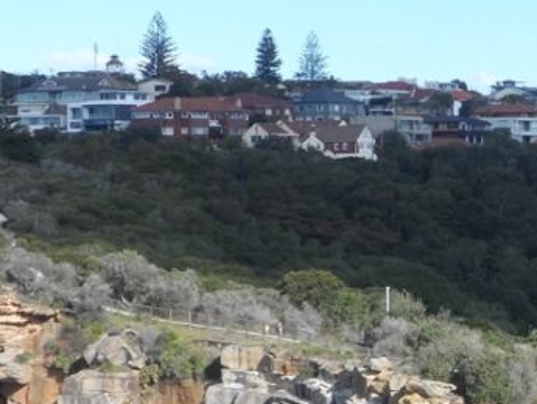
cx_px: 388
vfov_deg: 8.2
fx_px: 2793
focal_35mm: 180
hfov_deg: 11.0
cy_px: 455
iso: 80
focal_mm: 8.7
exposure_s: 1/500
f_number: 4
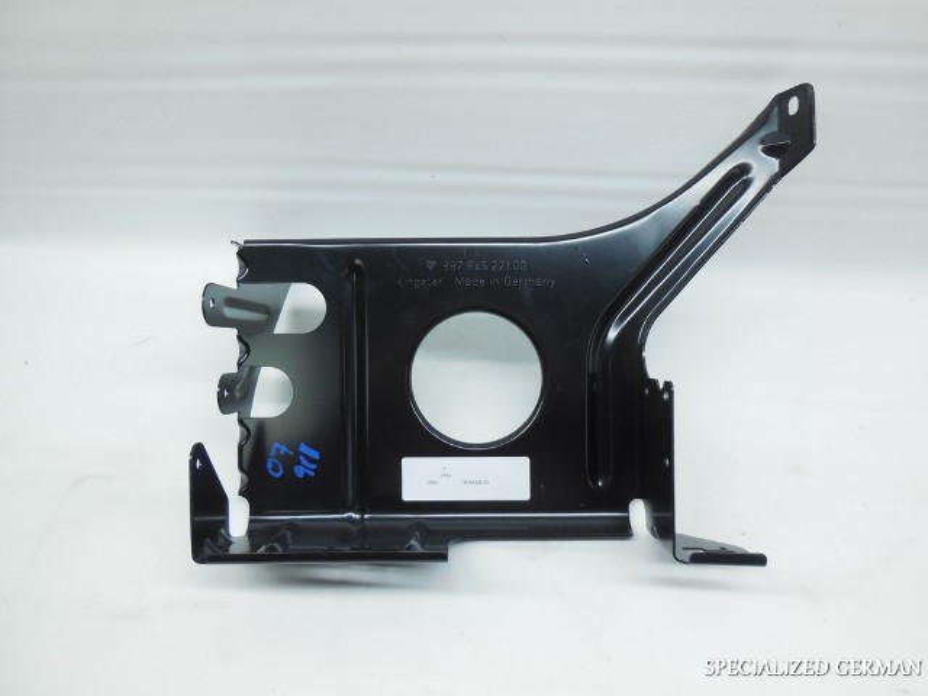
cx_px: 464
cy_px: 348
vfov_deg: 54.9
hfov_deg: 69.4
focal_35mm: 25
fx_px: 670
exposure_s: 1/250
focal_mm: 4.5
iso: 400
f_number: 3.1
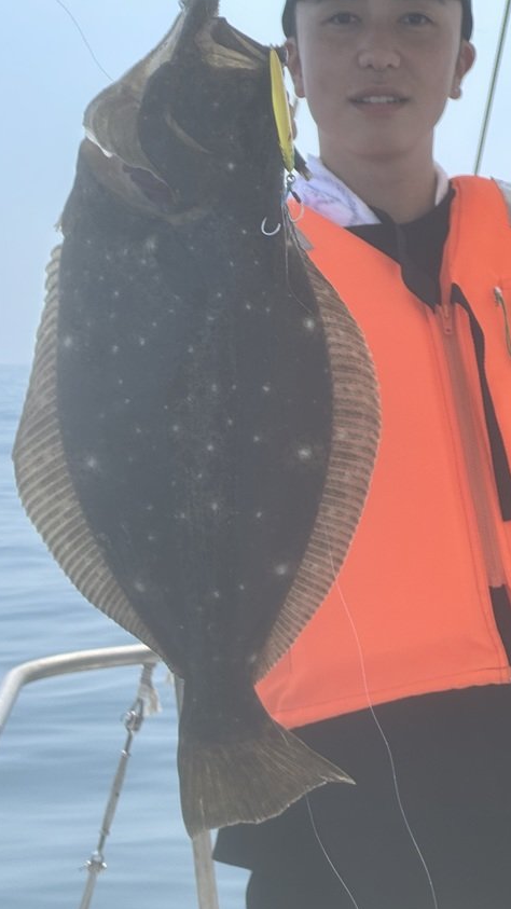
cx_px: 305
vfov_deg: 25.0
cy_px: 459
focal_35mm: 85
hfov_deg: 14.2
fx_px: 2048
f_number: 2.8
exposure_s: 1/288
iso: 32
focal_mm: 9
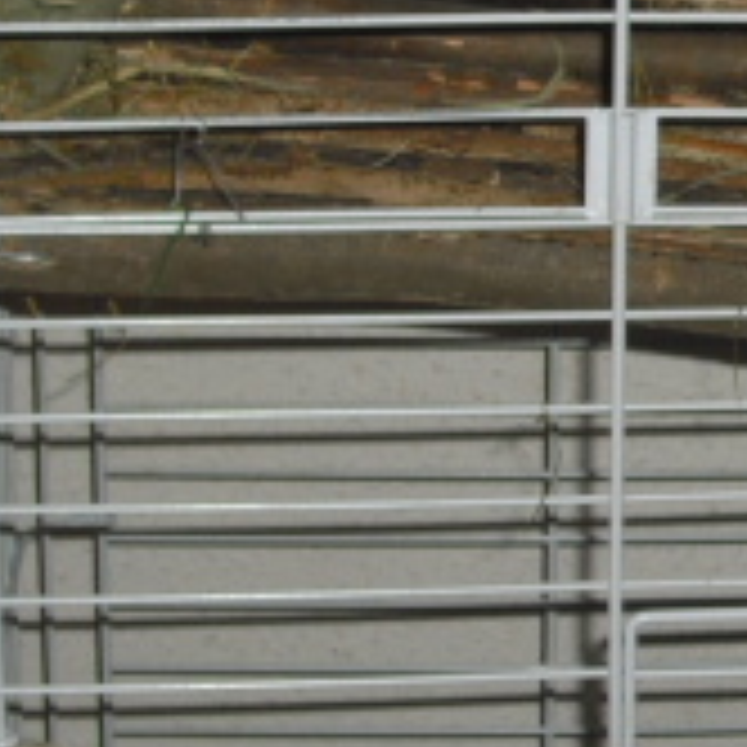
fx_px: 4566
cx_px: 1202
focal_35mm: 187
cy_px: 288
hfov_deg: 9.1
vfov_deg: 9.4
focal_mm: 9
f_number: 3.4
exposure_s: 1/60
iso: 100
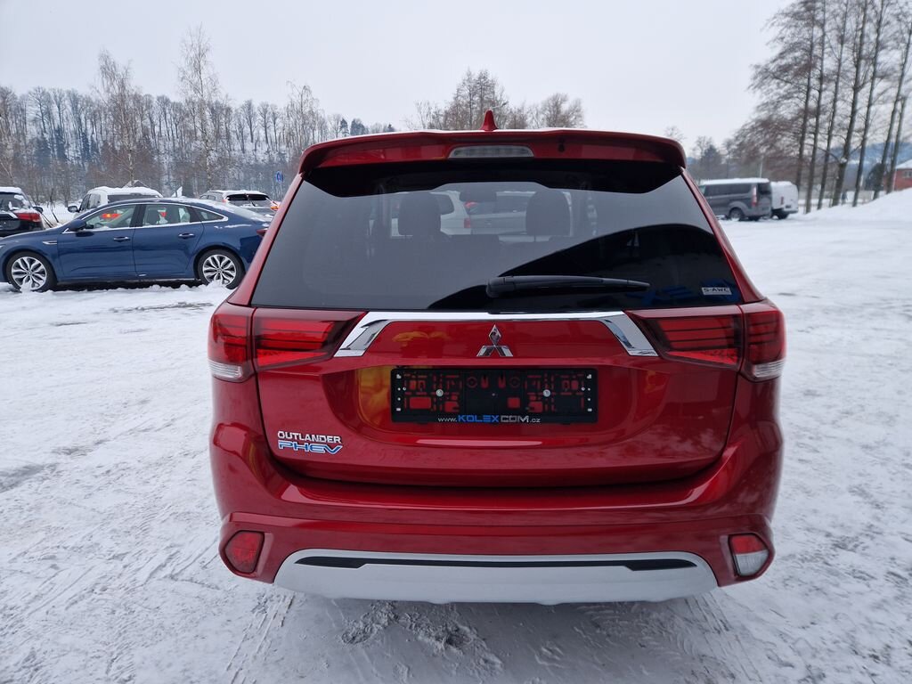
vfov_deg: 58.9
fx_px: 606
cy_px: 342
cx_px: 456
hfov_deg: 73.9
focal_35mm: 23
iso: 50
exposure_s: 1/181
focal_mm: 5.4
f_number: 1.8
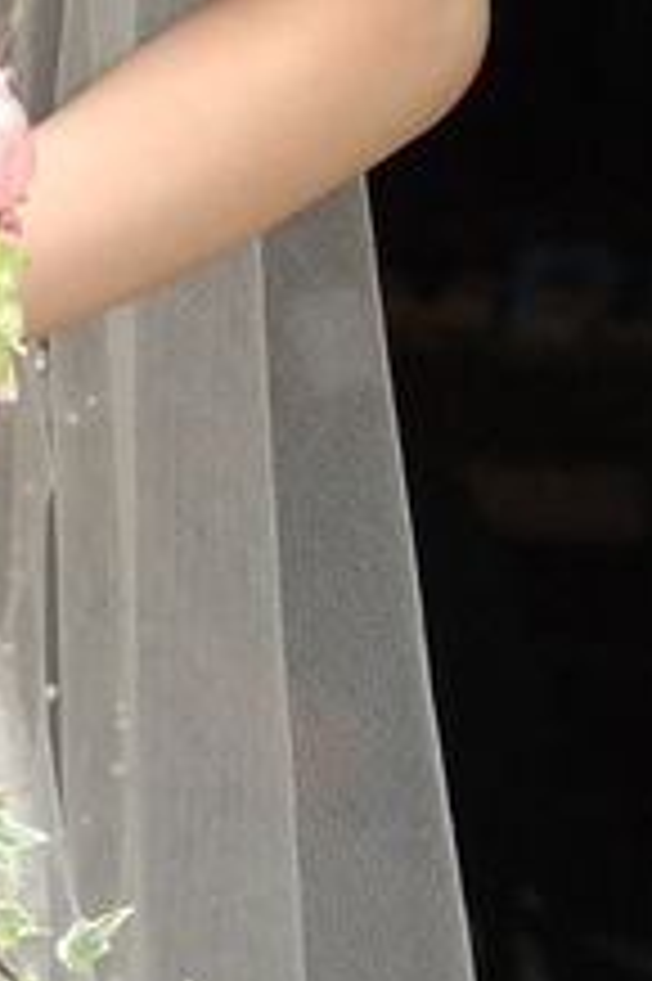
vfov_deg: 4.0
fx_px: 14020
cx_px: -778
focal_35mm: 515
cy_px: -274
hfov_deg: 2.6
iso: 800
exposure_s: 1/180
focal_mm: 75
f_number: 6.7
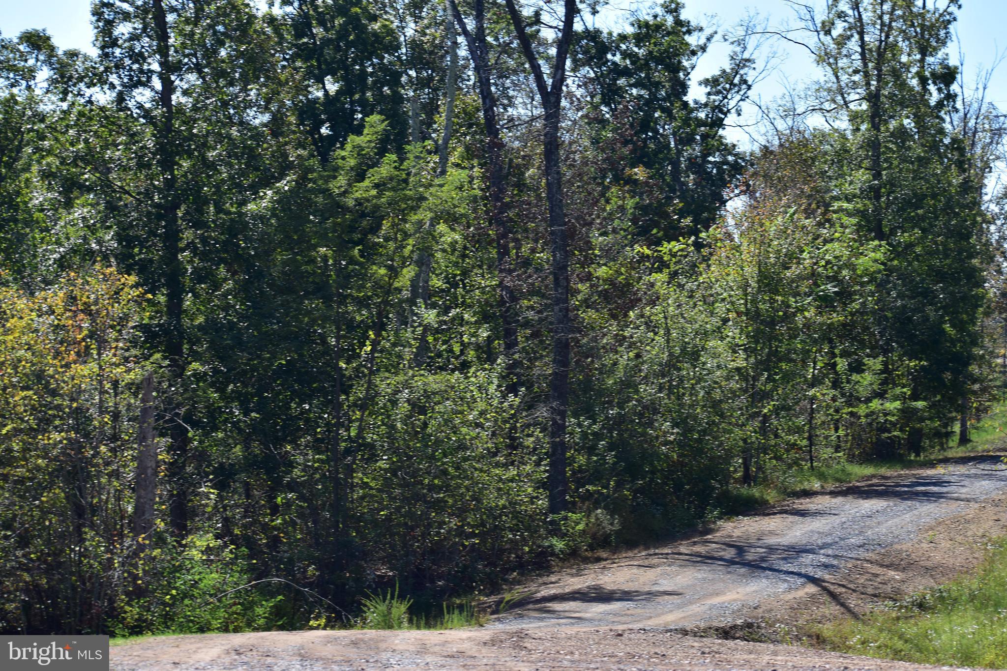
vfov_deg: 12.7
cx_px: 504
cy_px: 336
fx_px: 3021
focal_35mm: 108
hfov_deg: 18.9
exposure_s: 1/500
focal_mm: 72
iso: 140
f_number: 6.3
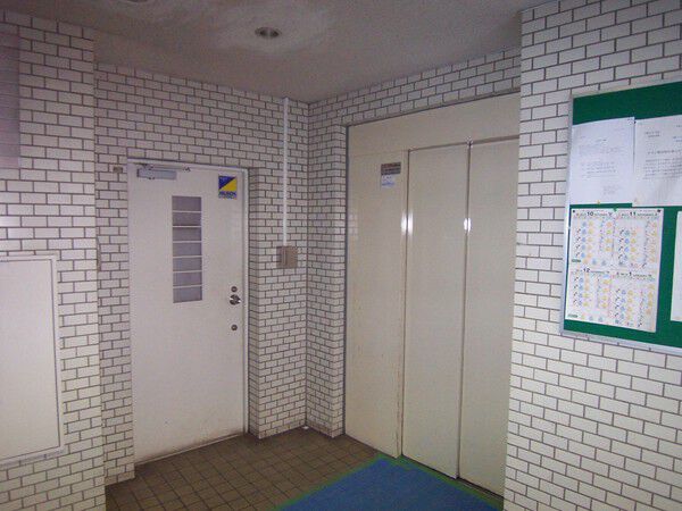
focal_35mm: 23
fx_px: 453
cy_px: 256
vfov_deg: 58.9
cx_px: 341
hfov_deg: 73.9
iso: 200
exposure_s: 1/30
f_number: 2.8
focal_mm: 3.8
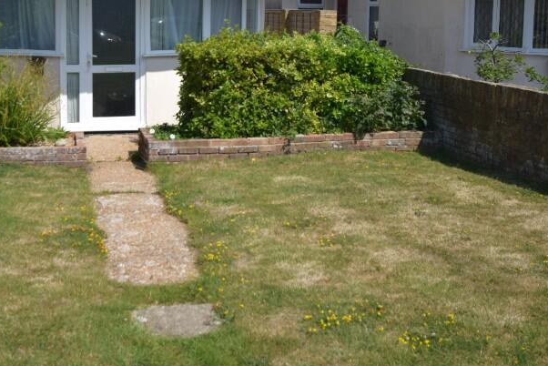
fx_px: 777
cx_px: 209
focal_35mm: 51
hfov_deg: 38.6
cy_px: 78
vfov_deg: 26.1
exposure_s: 1/3200
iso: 200
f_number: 3.5
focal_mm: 20
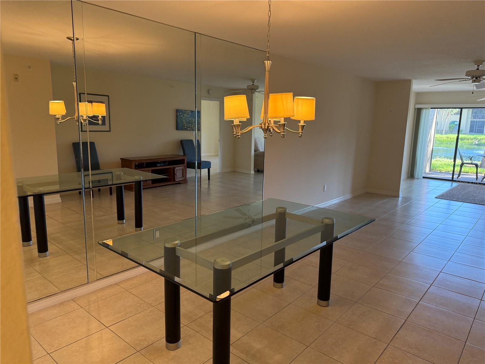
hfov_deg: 71.6
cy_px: 182
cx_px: 242
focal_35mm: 24
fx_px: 336
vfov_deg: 56.8
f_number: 1.78
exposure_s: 1/133
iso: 200
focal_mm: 6.76
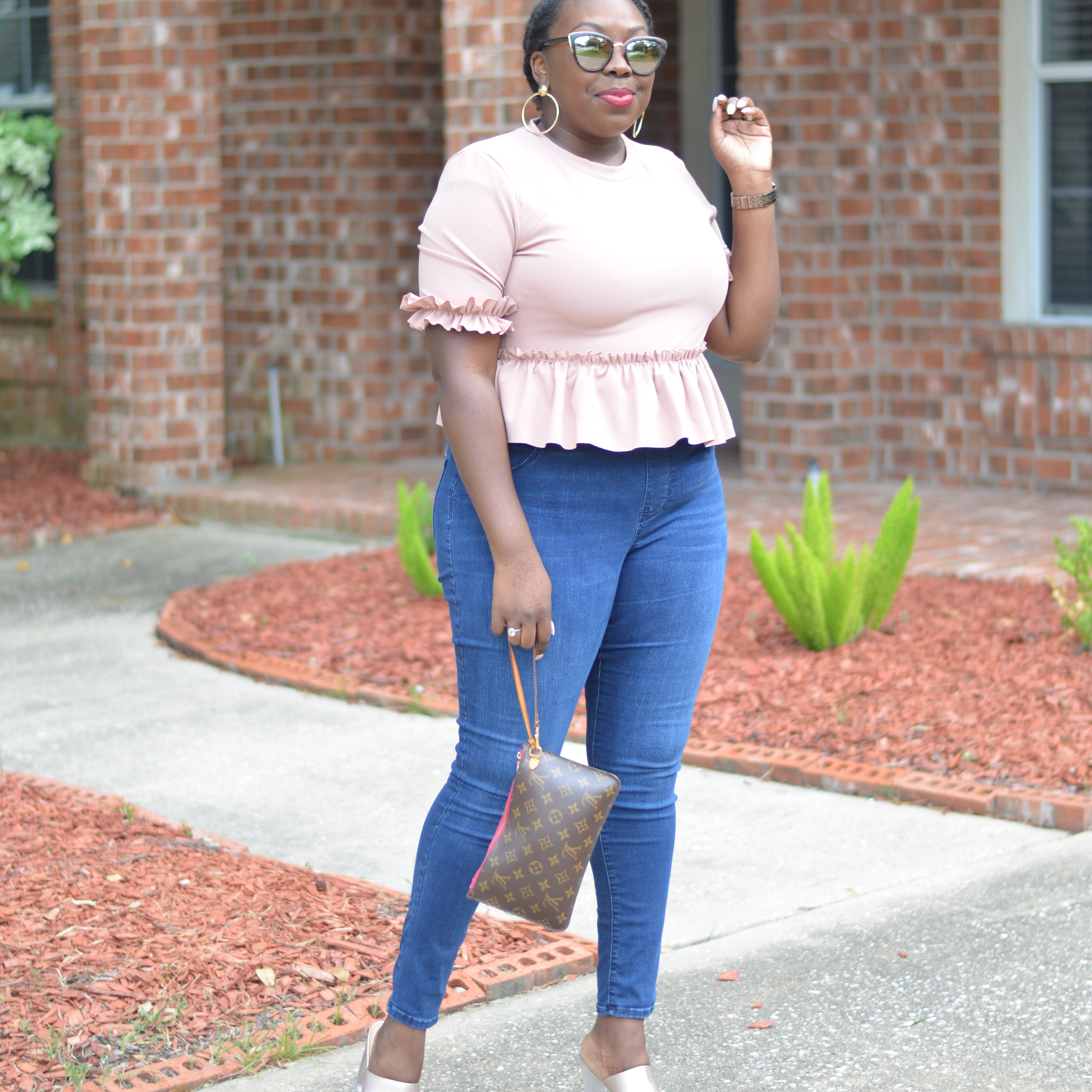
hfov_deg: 17.9
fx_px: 3462
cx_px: 546
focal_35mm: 97
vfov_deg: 17.9
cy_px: 585
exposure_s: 1/500
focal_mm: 50
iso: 100
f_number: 1.8
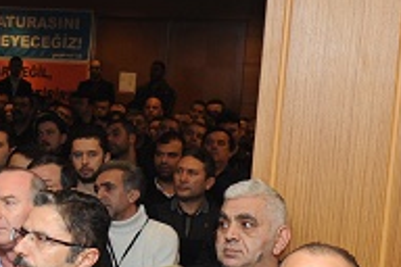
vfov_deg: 10.6
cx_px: -215
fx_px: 1437
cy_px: 194
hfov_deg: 14.7
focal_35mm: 129
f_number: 9
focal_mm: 31
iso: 1000
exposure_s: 1/80
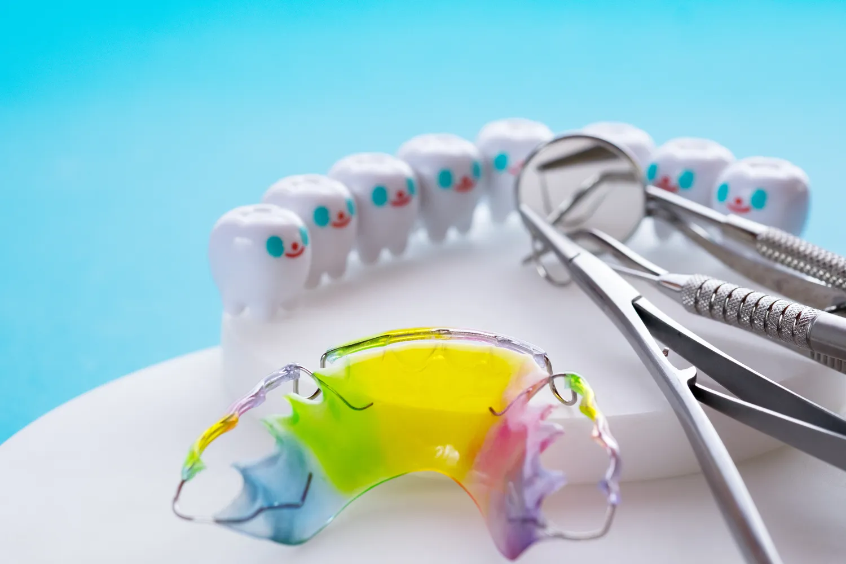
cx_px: 423
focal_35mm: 90
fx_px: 2115
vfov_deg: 15.2
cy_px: 282
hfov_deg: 22.6
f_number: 6.4
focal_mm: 60
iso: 800
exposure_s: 1/9
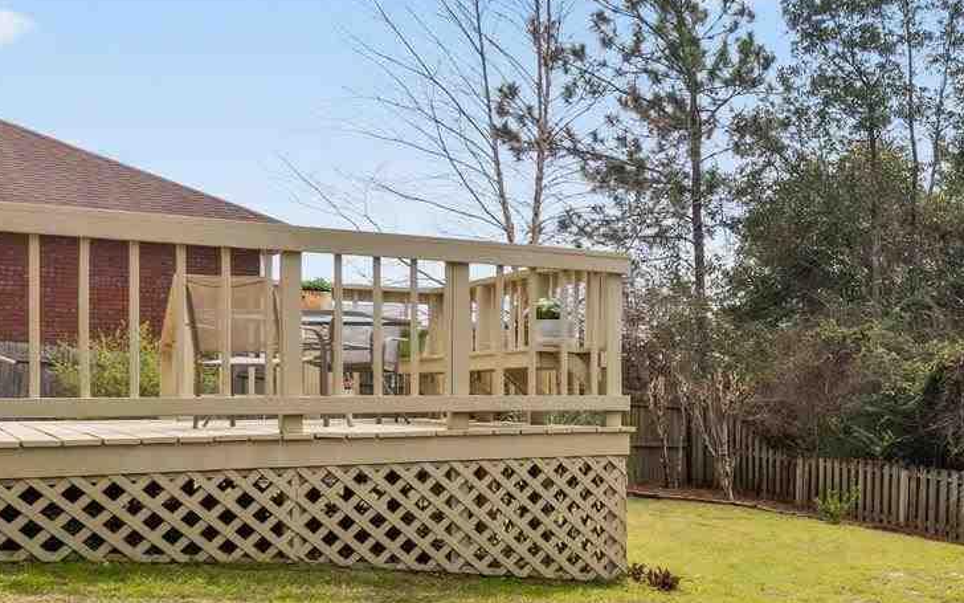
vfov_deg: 29.6
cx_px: 967
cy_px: 408
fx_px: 1130
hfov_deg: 40.4
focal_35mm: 43
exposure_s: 1/60
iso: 100
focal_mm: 10
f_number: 9.5
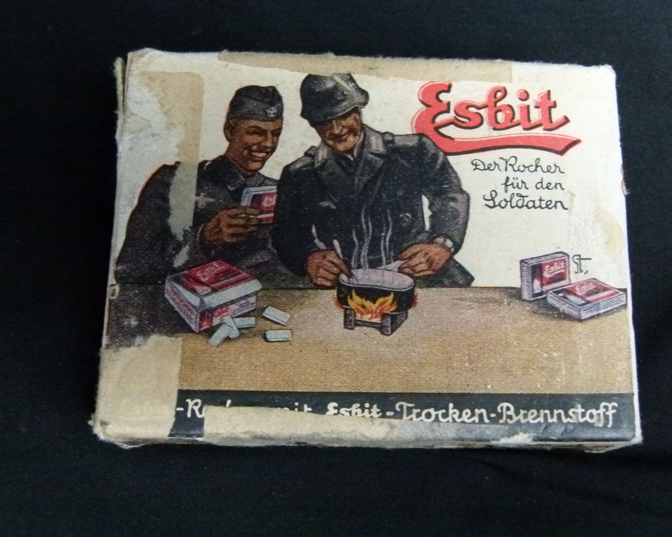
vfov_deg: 34.9
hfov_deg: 42.9
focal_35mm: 43
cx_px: 352
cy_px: 267
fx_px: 855
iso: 800
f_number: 3.2
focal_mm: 7.4
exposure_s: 1/40
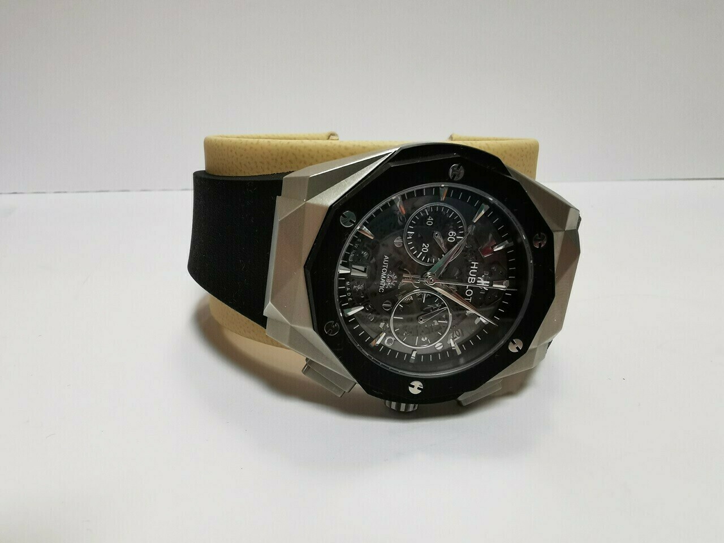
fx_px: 544
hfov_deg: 67.3
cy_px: 272
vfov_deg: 53.1
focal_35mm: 26
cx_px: 362
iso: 200
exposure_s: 1/50
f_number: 2.2
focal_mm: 2.35
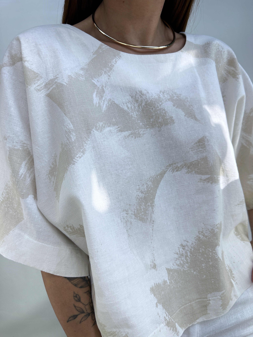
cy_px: 168
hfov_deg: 56.8
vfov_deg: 71.6
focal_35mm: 24
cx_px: 126
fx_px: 234
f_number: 1.78
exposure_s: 1/943
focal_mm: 6.86
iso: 80
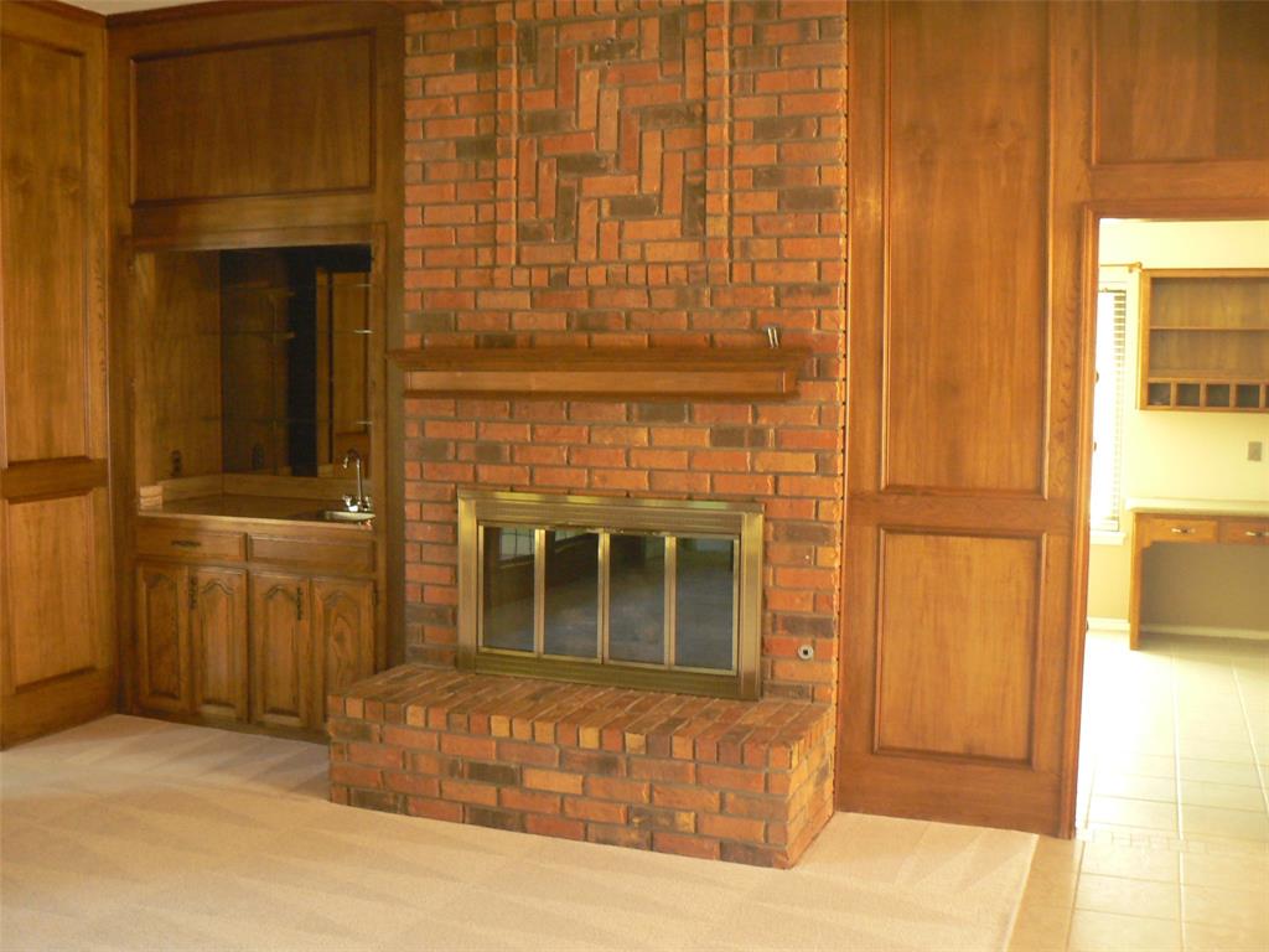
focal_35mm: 36
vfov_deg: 39.7
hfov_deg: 51.4
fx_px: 1320
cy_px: 476
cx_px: 634
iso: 200
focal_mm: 6
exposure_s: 1/6
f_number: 2.8
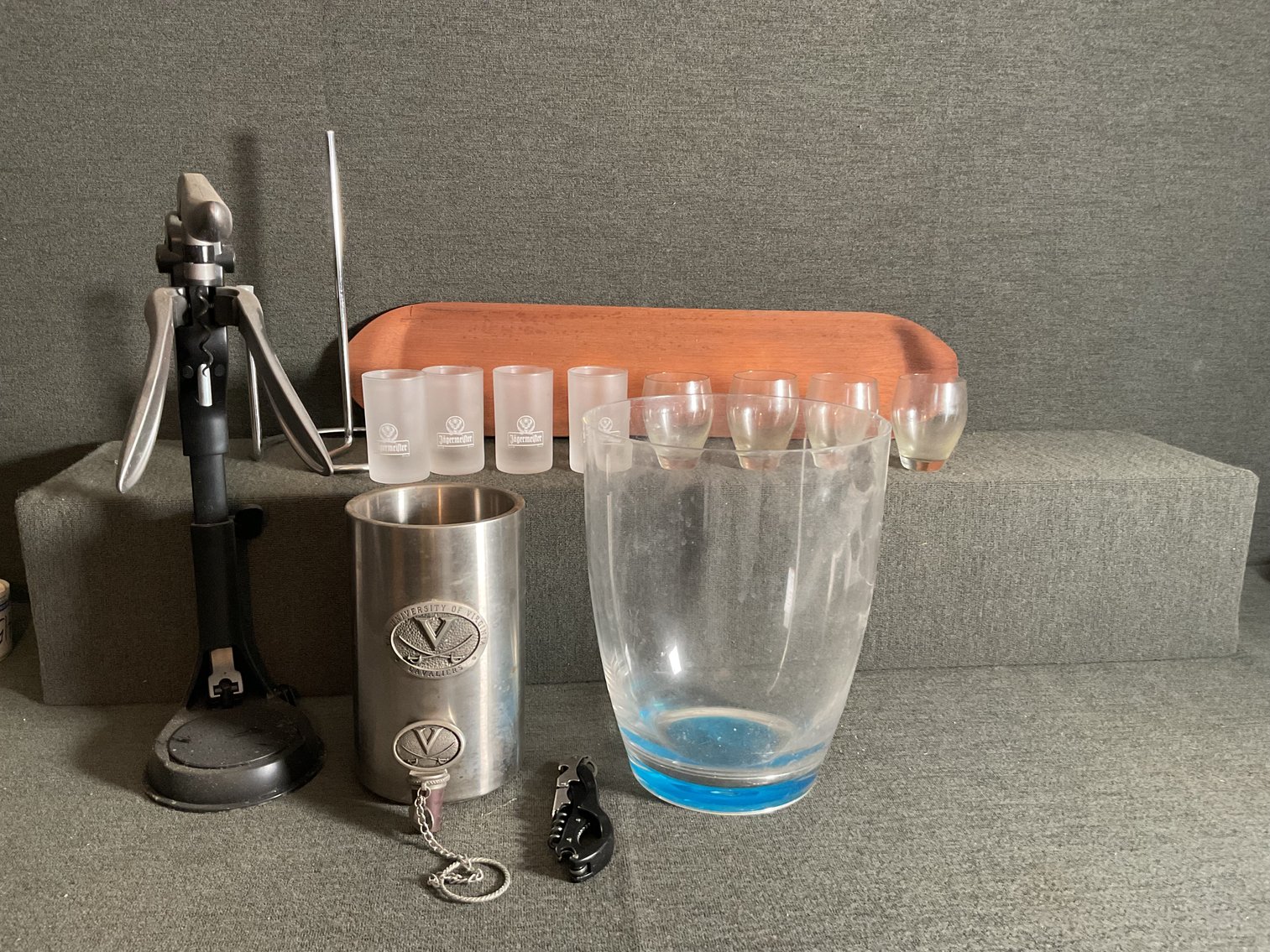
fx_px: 1064
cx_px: 635
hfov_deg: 61.7
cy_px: 476
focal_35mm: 29
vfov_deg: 48.2
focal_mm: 3
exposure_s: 1/60
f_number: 1.8
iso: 200
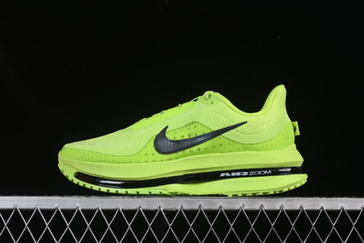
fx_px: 758
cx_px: 182
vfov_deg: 18.2
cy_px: 122
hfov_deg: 27.0
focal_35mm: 75
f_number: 8
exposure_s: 1/80
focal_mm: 50
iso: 160
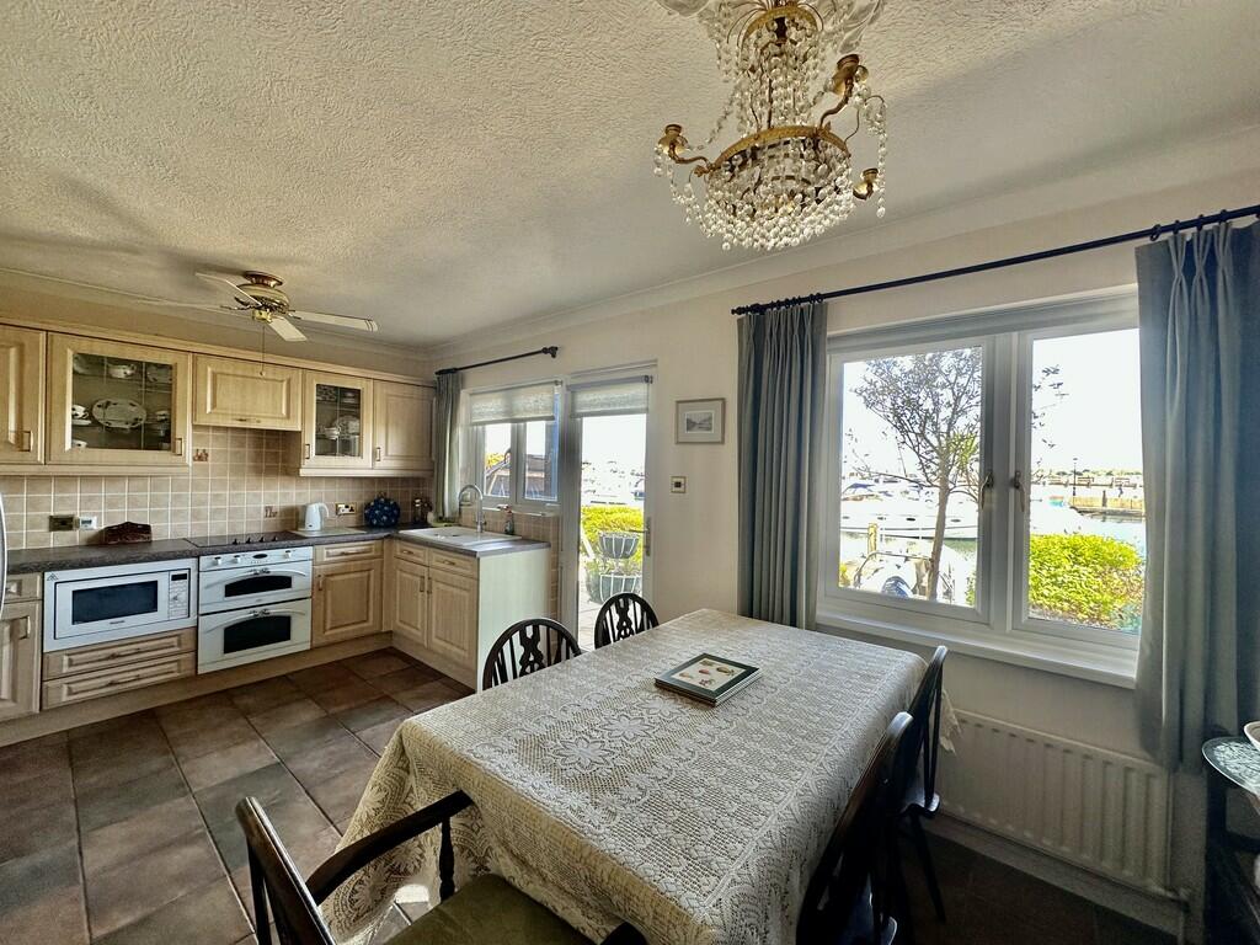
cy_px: 472
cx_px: 630
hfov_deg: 102.1
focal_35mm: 14
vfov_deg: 85.7
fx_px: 510
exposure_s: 1/99
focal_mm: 2.22
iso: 80
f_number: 2.2
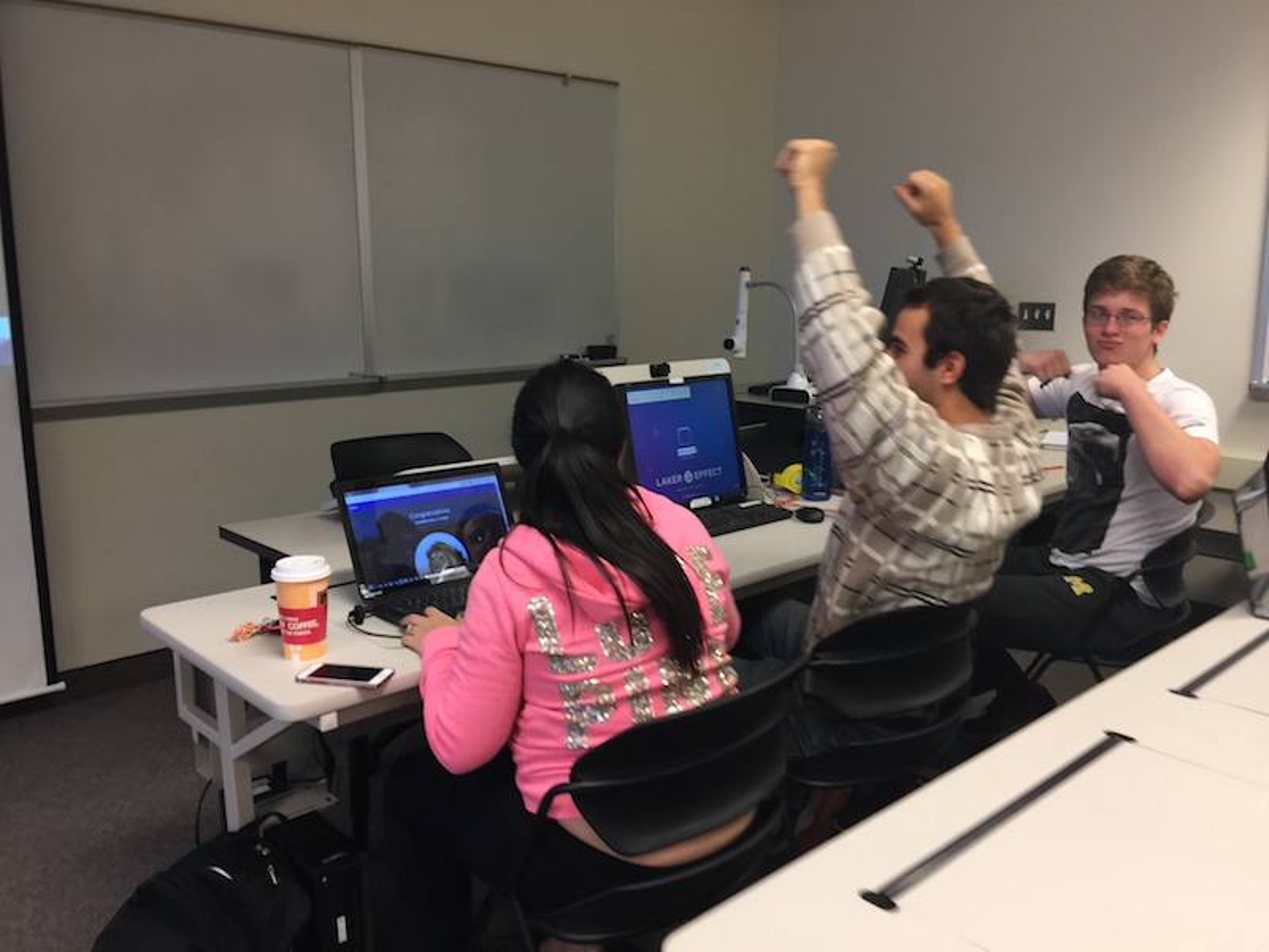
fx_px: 1063
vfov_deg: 48.2
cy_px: 476
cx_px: 634
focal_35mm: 29
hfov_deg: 61.7
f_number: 2.2
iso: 32
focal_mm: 4.15
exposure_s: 1/15
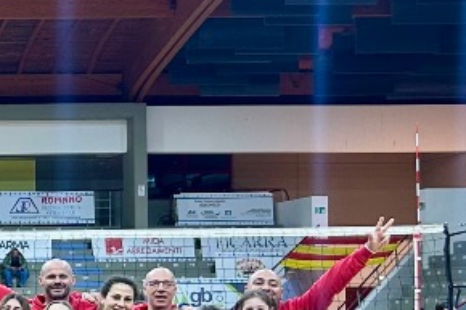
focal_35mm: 112
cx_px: -307
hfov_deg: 16.1
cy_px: 329
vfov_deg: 12.0
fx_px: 1449
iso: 80
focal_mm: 5.7
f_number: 1.5
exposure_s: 1/50
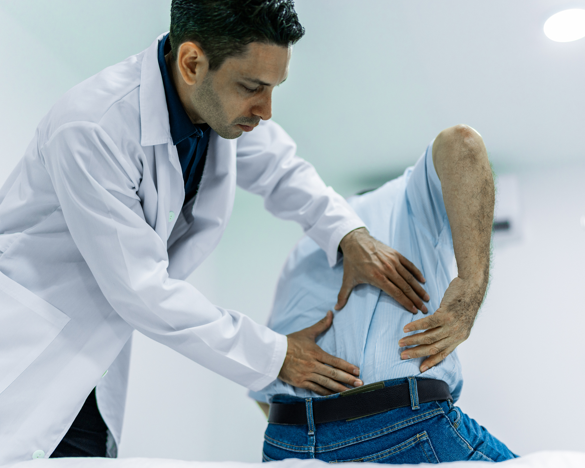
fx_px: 693
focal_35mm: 40
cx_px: 316
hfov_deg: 45.8
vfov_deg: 37.3
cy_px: 237
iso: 400
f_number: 1.2
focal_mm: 35
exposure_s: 1/400
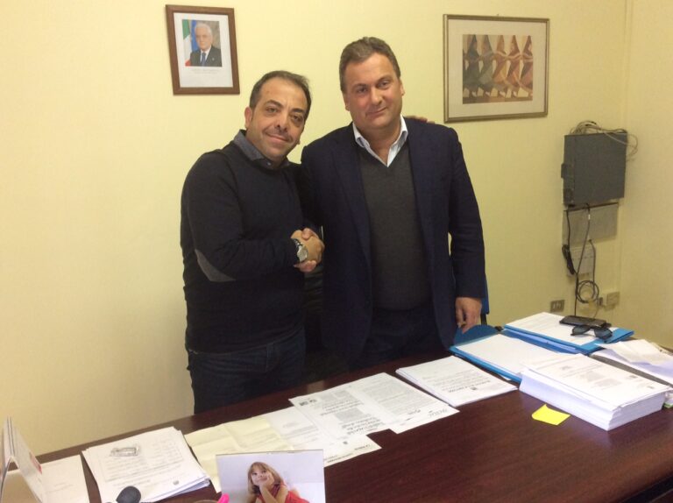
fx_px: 621
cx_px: 336
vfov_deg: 44.1
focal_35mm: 32
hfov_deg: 56.9
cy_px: 252
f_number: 2.4
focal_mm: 3.3
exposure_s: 1/25
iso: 160
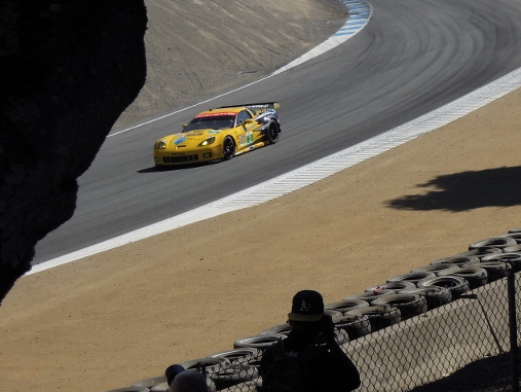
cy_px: 154
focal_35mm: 134
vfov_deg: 11.1
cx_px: 365
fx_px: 2018
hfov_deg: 14.7
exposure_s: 1/1600
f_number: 4.5
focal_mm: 15.2
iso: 160
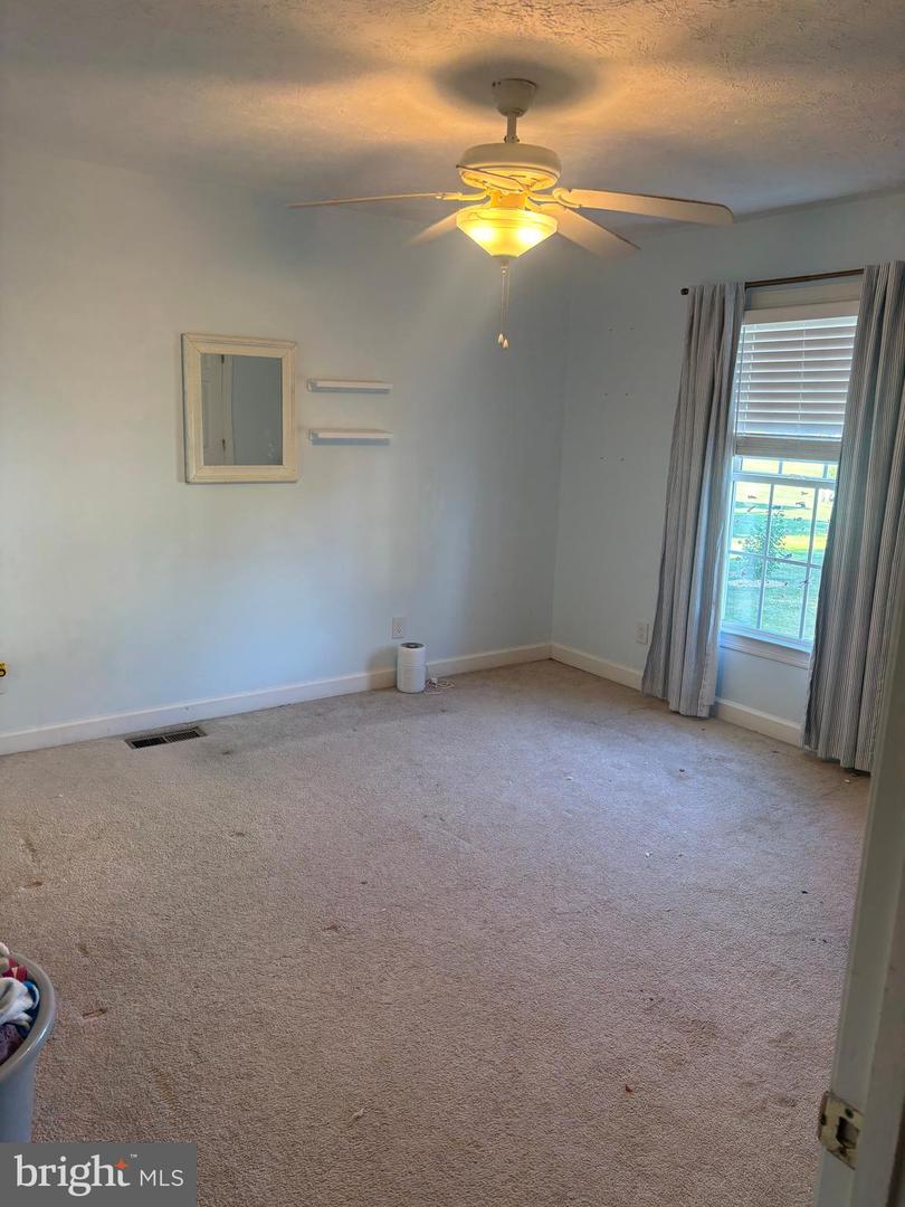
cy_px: 604
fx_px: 906
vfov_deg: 67.3
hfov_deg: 53.1
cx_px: 452
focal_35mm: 26
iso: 64
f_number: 1.6
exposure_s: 1/60
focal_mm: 5.96
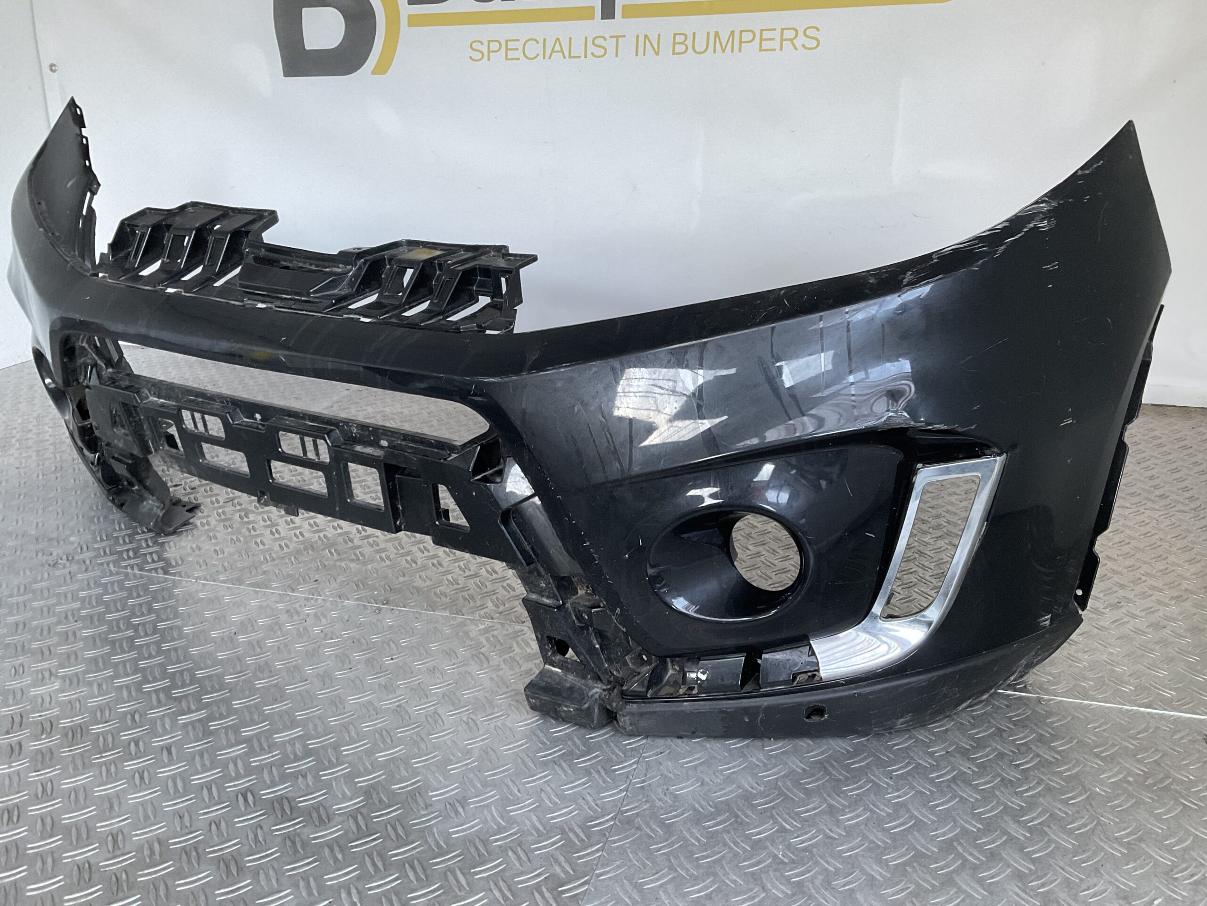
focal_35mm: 29
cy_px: 453
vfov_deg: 48.2
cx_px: 604
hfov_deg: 61.7
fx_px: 1011
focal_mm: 3
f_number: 1.8
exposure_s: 1/60
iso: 80
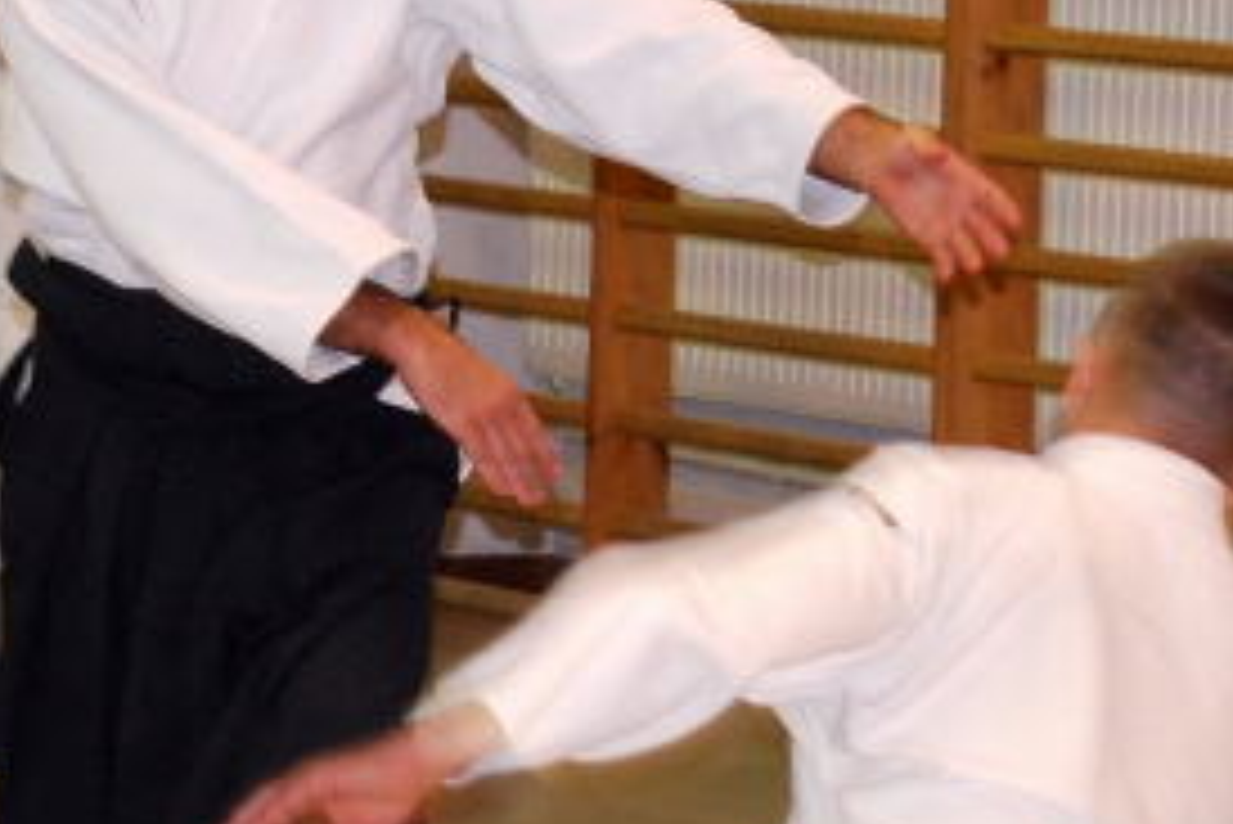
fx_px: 10006
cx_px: 806
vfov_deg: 4.7
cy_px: 700
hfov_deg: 7.0
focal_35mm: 292
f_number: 5
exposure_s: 1/60
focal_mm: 52
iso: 640
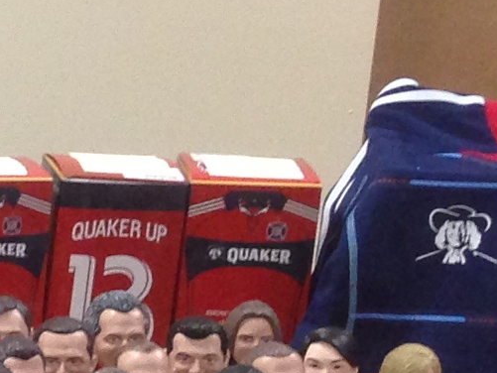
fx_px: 3088
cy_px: 432
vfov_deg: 6.9
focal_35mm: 215
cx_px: -985
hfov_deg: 7.9
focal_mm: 4.13
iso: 160
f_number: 2.4
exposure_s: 1/20
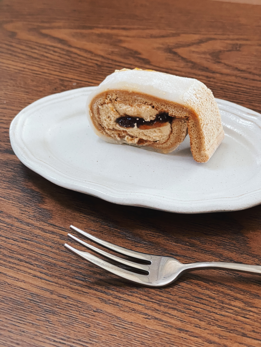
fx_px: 523
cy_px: 174
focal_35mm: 52
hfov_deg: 28.0
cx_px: 130
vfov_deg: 36.8
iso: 200
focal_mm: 6
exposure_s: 1/97
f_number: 2
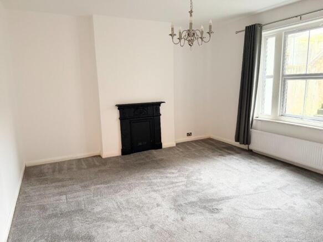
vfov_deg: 56.8
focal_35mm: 24
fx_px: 224
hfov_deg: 71.6
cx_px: 162
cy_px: 121
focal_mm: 6.76
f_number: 1.78
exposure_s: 1/50
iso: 500
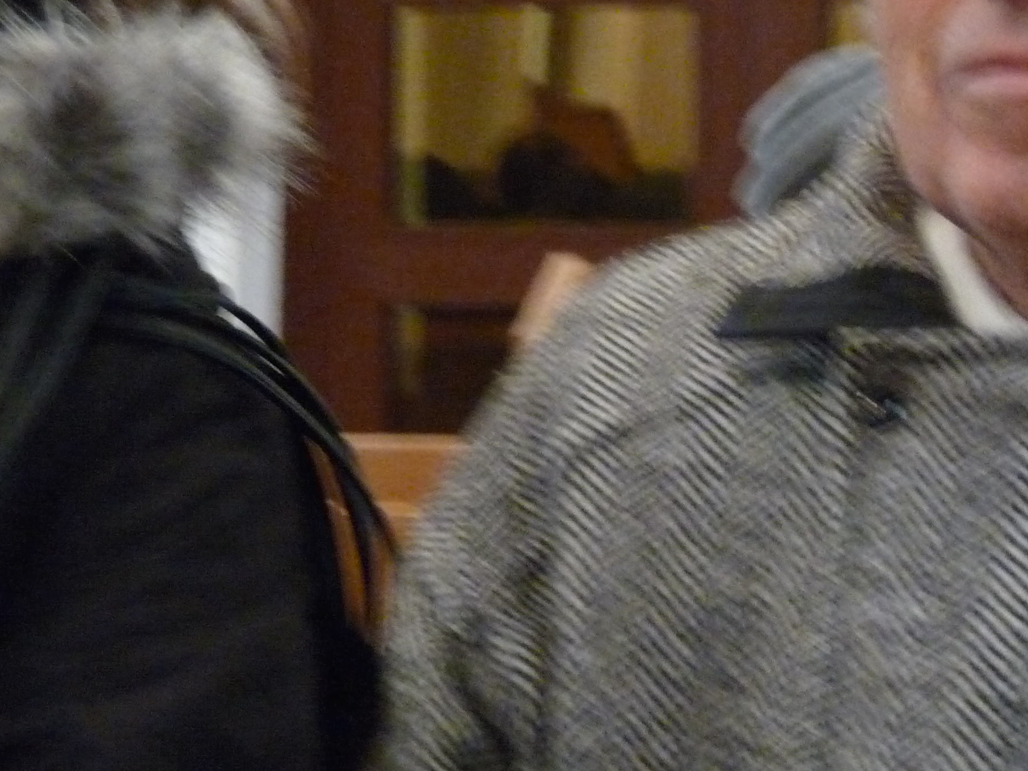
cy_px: 195
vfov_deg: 9.4
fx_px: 4662
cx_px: 1010
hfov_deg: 12.4
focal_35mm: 157
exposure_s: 1/20
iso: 800
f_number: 3.4
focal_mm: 13.8
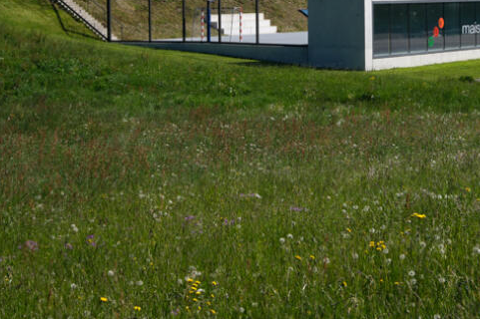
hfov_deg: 24.6
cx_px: 336
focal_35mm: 82
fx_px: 1093
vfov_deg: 16.3
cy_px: -1
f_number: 8
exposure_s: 1/450
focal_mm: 24
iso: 160
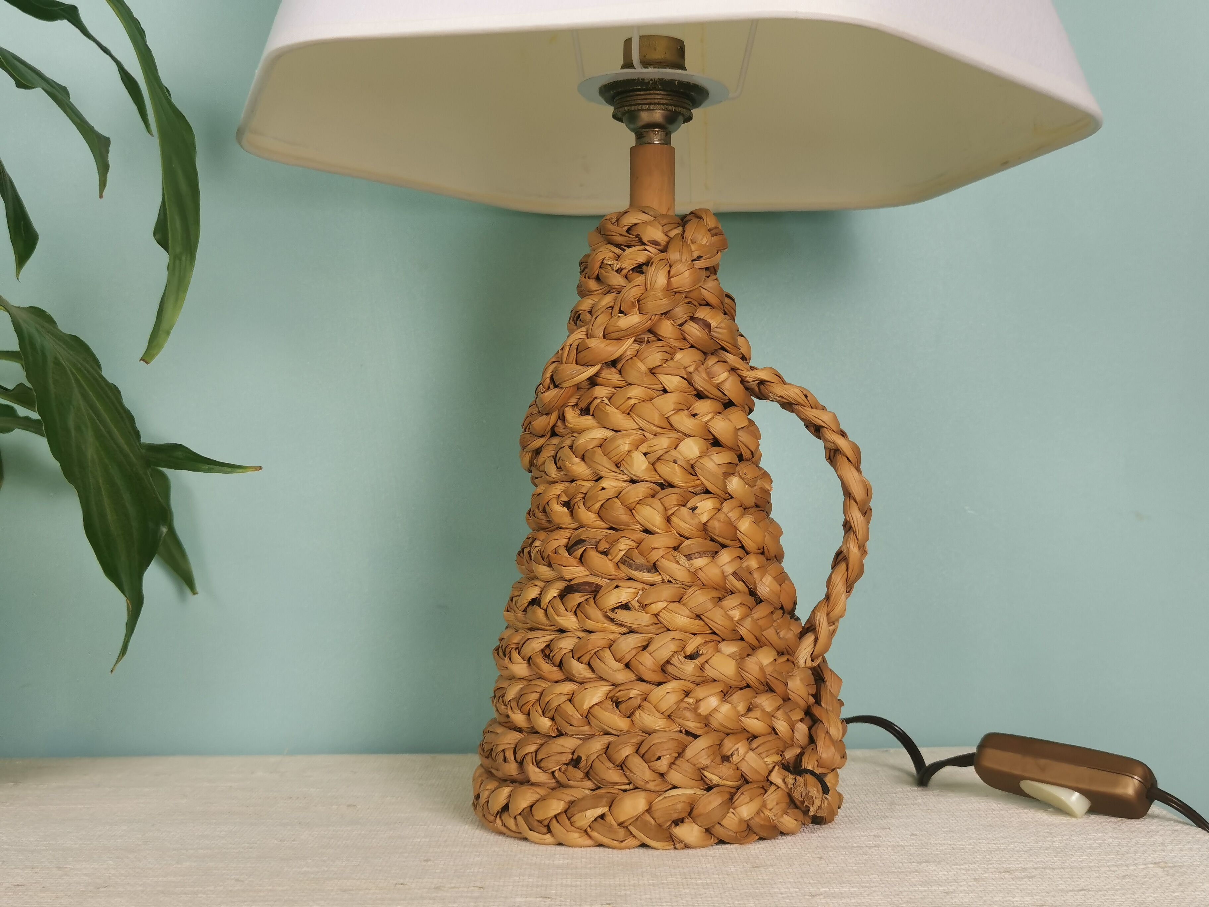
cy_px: 454
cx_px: 604
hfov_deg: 39.7
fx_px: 1676
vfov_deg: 30.3
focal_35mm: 48
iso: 80
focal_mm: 5.58
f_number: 1.8
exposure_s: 1/100
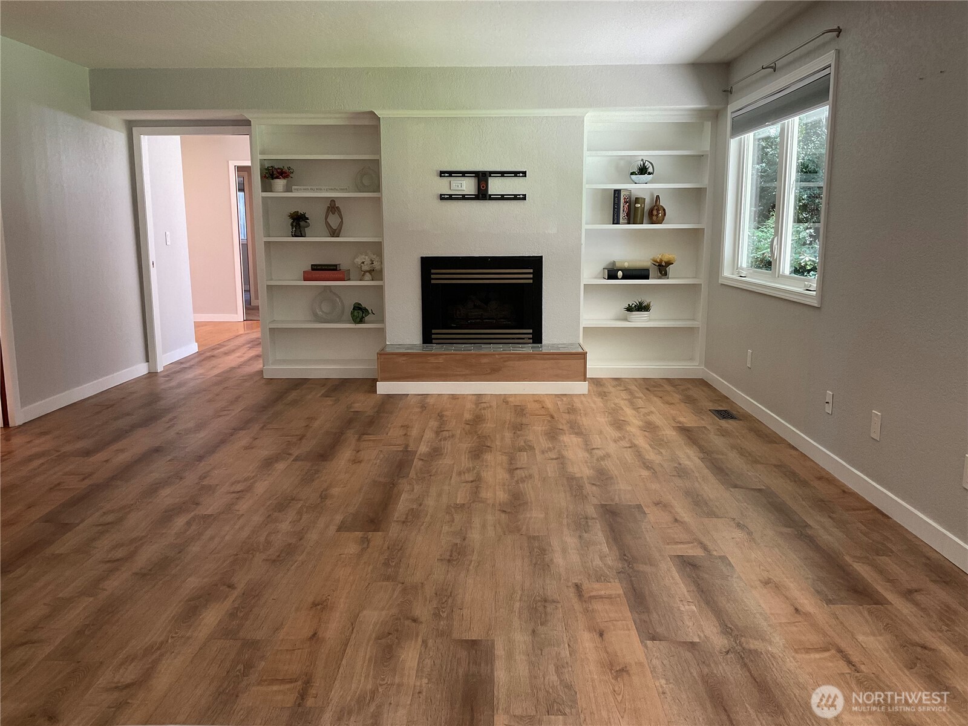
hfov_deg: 61.7
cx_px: 484
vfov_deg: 48.2
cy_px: 363
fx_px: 811
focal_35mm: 29
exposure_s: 1/60
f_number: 1.8
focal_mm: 3
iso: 80
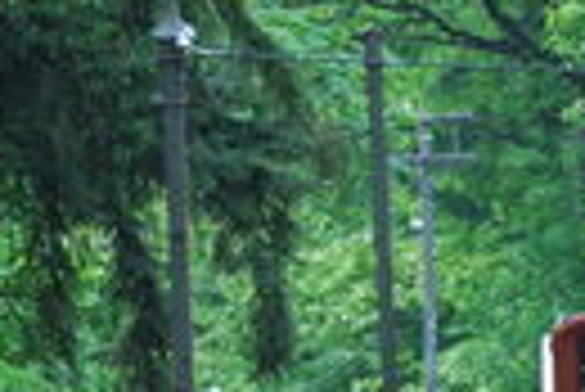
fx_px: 17678
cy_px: 369
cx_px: 644
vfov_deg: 1.3
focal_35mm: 1087
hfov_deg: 1.9
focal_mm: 135
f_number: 5.6
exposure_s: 1/40
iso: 100
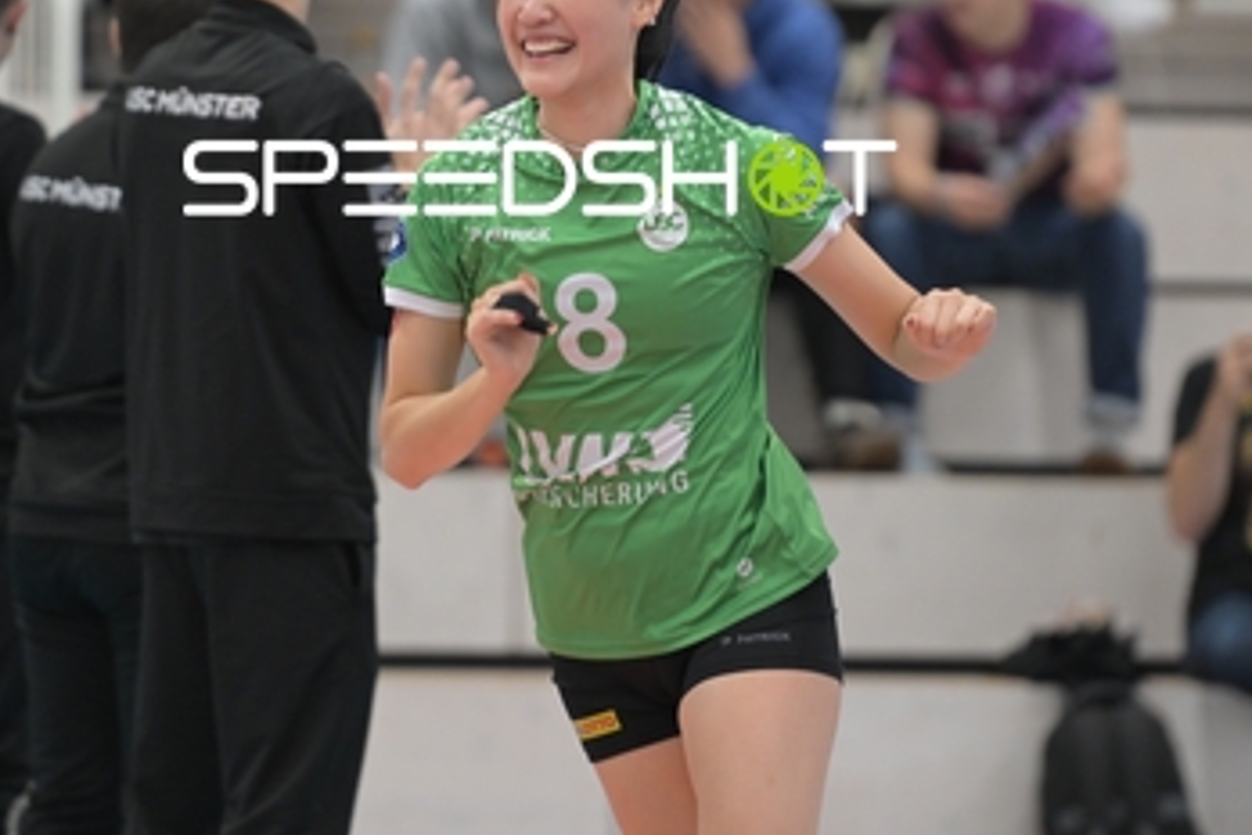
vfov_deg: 4.1
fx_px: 11684
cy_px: 180
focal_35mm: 336
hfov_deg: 6.1
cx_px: 543
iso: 2000
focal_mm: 195
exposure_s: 1/500
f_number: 2.8
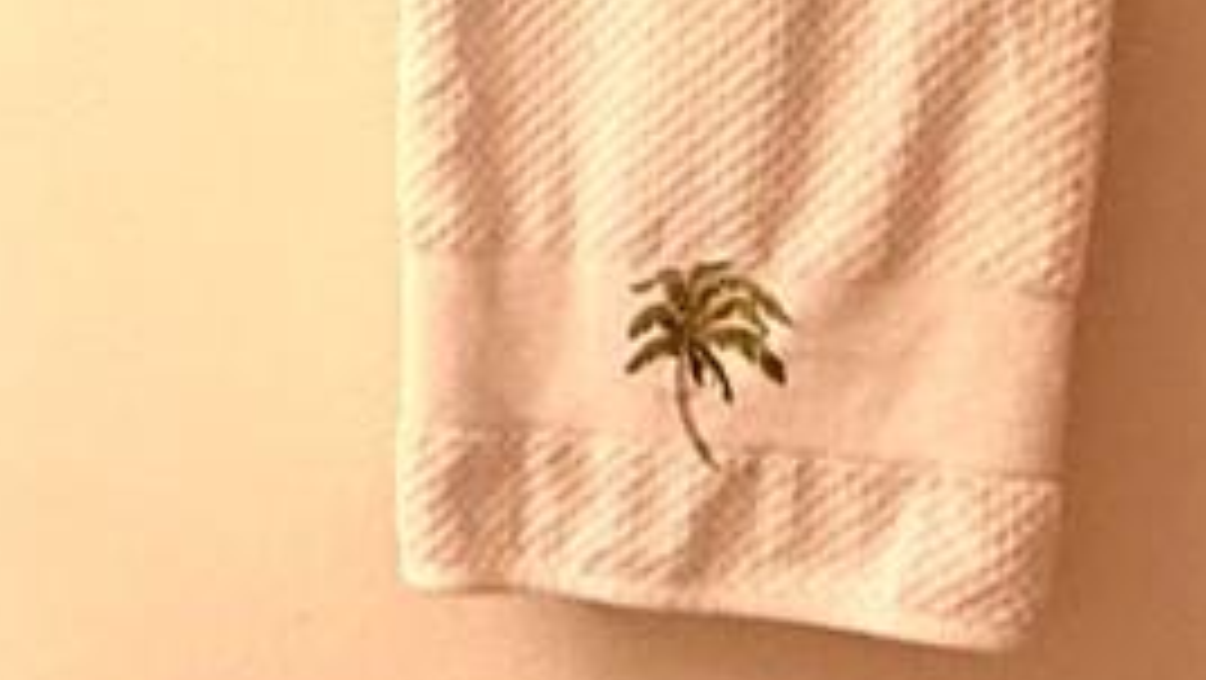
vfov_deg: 13.1
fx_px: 2911
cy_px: -9
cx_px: -684
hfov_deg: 19.8
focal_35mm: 91
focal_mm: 2.22
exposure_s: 1/60
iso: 200
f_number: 2.2
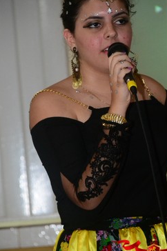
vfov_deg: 8.2
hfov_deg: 5.5
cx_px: 102
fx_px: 1747
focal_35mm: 251
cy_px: 128
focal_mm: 135
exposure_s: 1/80
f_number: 5.6
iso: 3200
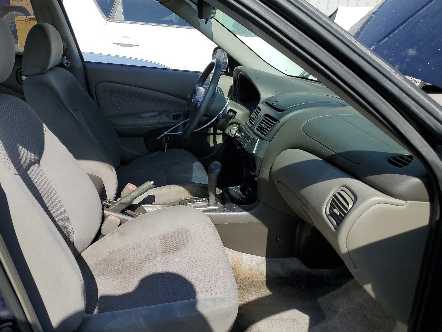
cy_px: 179
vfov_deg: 48.2
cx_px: 196
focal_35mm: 29
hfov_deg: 61.5
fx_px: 370
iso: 50
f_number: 1.5
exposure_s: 1/2500
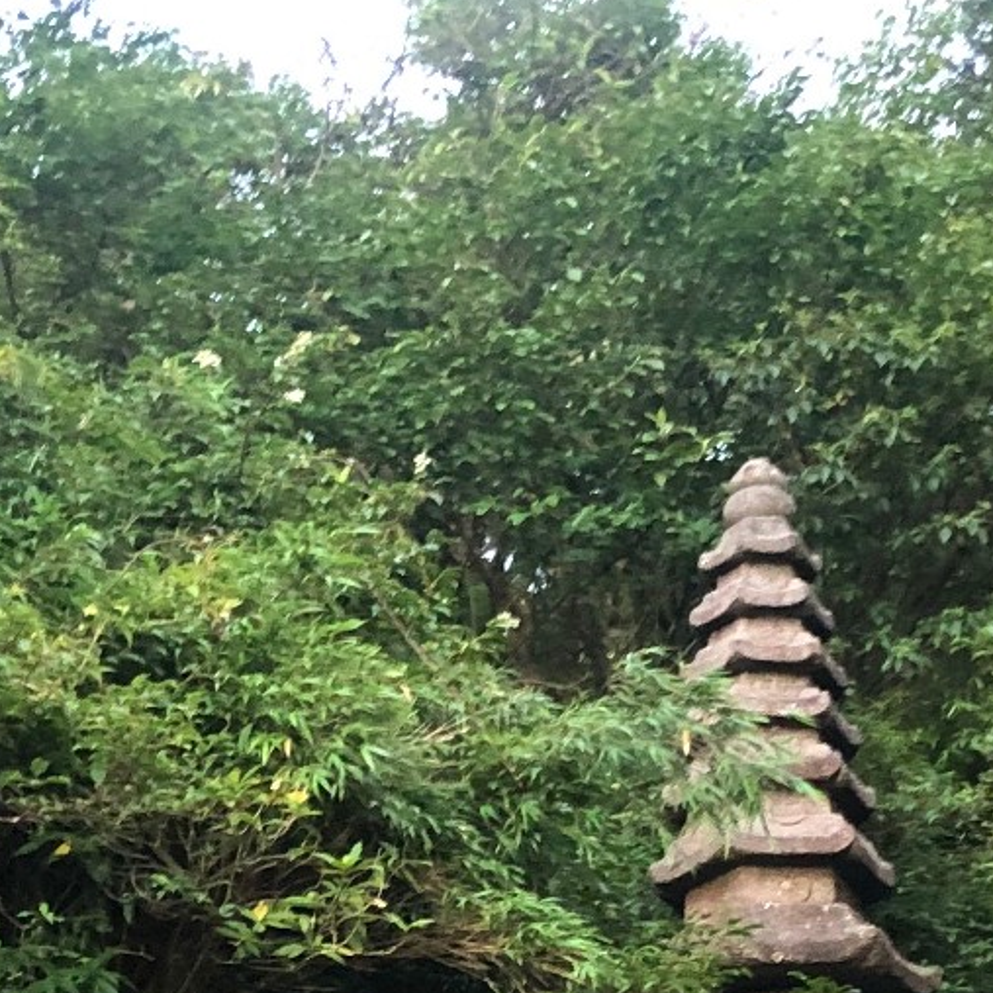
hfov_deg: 17.4
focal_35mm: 100
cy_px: 1179
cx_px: 613
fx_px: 3245
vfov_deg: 16.7
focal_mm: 4
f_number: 1.8
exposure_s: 1/9
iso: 100
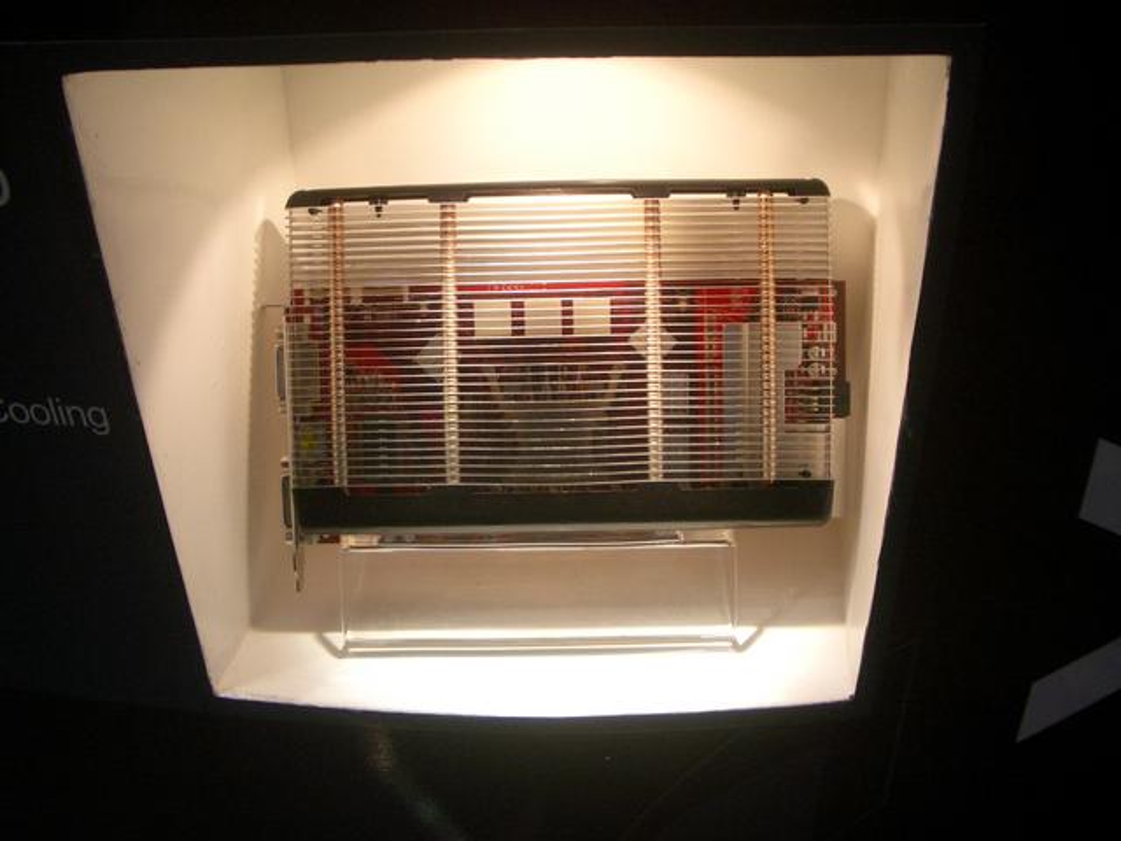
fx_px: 1133
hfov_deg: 52.6
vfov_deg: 40.7
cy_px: 420
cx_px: 560
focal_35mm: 35
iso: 100
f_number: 2.6
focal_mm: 5.8
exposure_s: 1/125
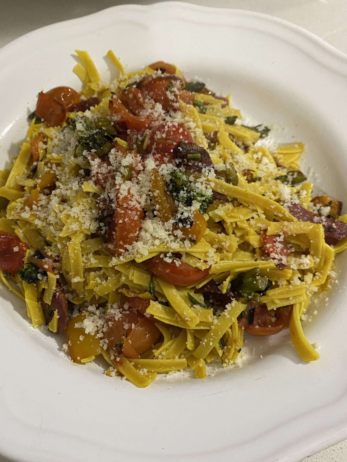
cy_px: 244
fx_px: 388
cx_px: 159
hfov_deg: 48.2
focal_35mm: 29
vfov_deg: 61.6
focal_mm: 4.25
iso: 400
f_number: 1.8
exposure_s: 1/50
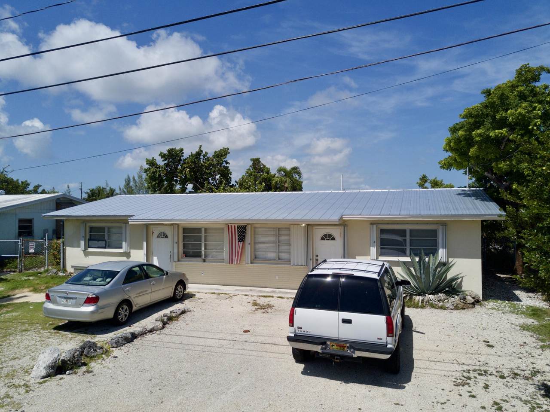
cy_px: 206
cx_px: 275
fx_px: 413
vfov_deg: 53.0
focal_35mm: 26
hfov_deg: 67.3
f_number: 2.2
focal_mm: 4.73
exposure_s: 1/3472
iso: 100
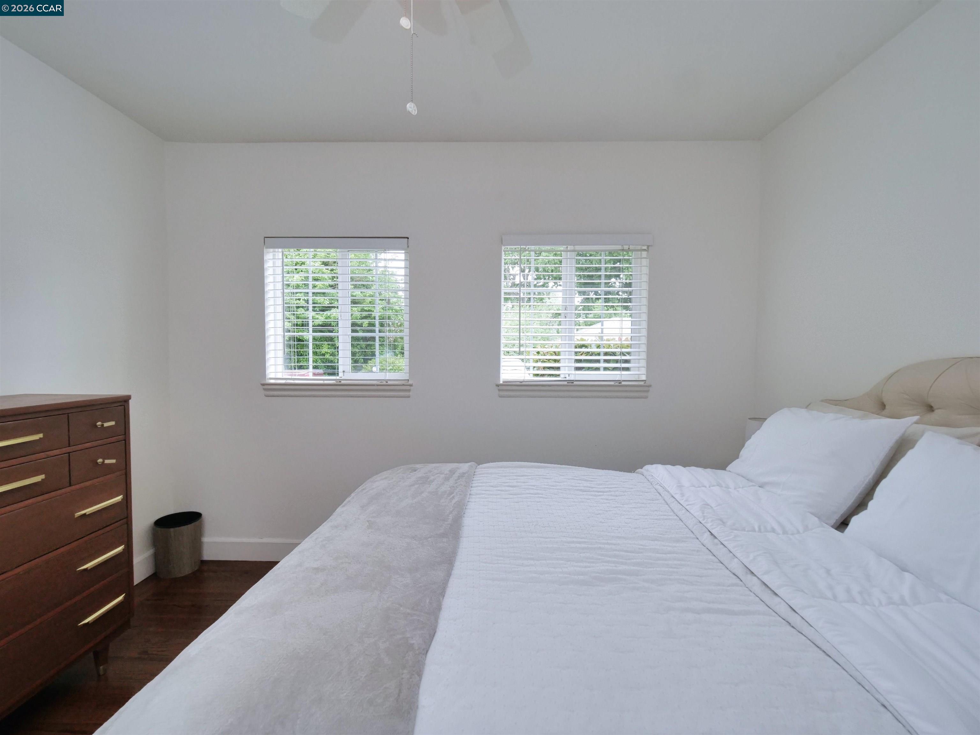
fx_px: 396
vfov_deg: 85.7
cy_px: 368
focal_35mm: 14
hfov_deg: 102.1
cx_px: 490
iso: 800
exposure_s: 1/160
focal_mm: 7
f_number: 6.3
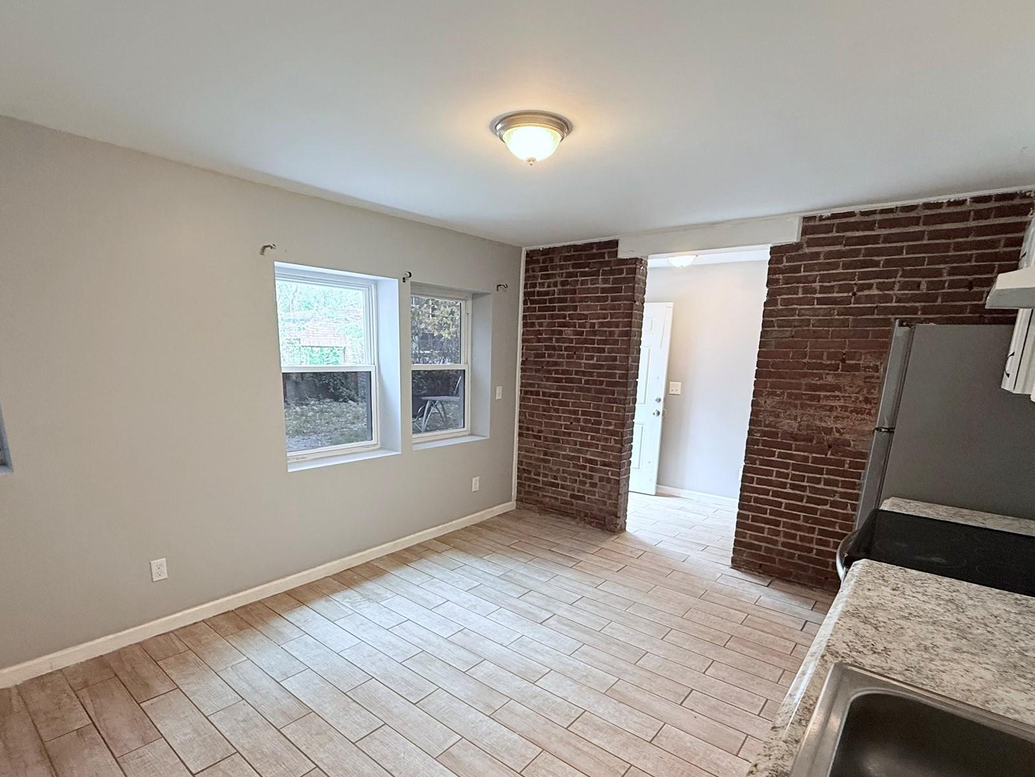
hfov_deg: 87.7
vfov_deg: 70.8
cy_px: 471
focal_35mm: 18
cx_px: 519
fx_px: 538
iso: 250
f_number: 2.2
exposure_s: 1/60
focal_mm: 2.22
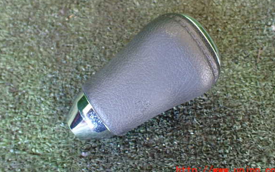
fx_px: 247
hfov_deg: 58.1
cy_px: 70
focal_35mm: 33
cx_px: 141
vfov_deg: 38.2
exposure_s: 1/40
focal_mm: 5.4
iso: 800
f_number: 2.3
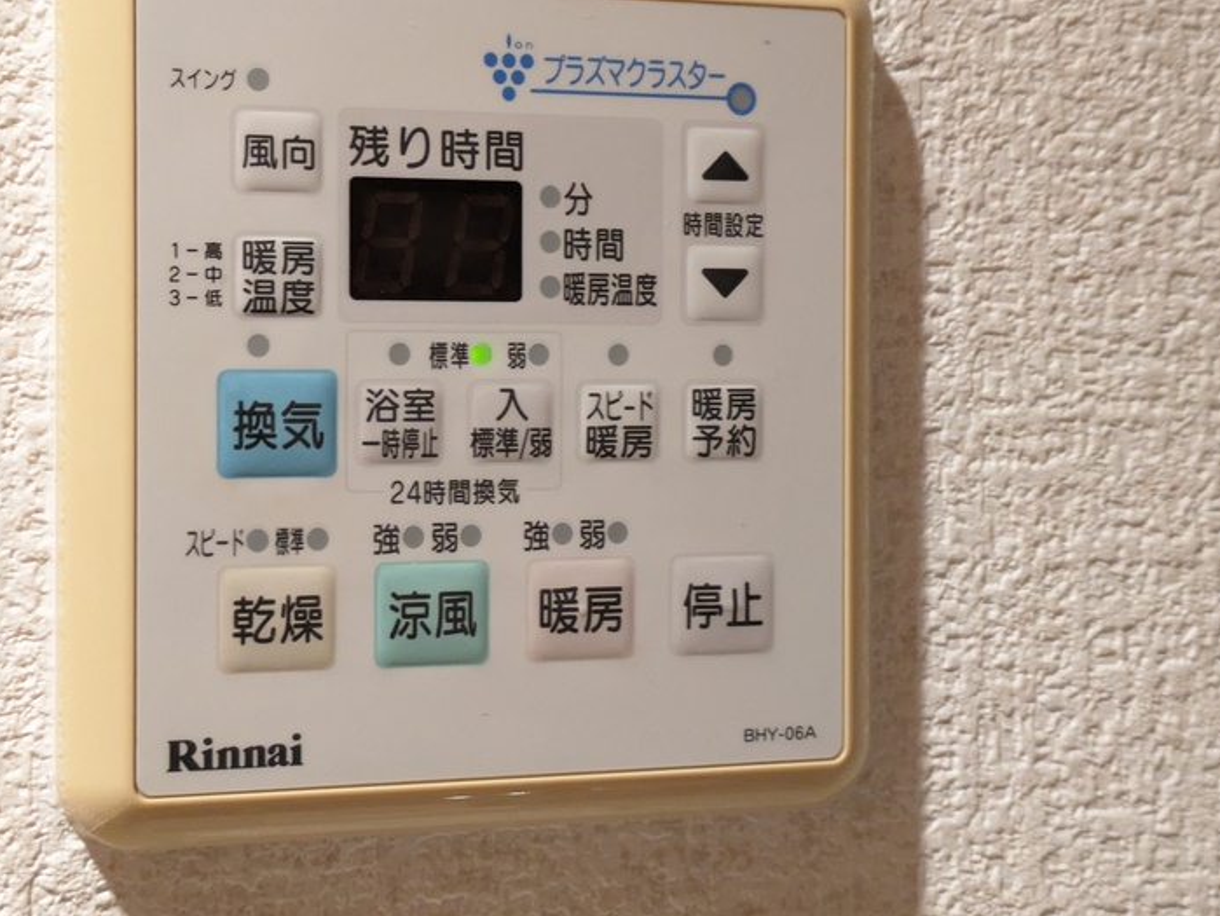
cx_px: 463
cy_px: 375
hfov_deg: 27.7
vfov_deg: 21.0
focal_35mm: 70
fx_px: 2468
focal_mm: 5.43
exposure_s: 1/50
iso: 561
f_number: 1.89
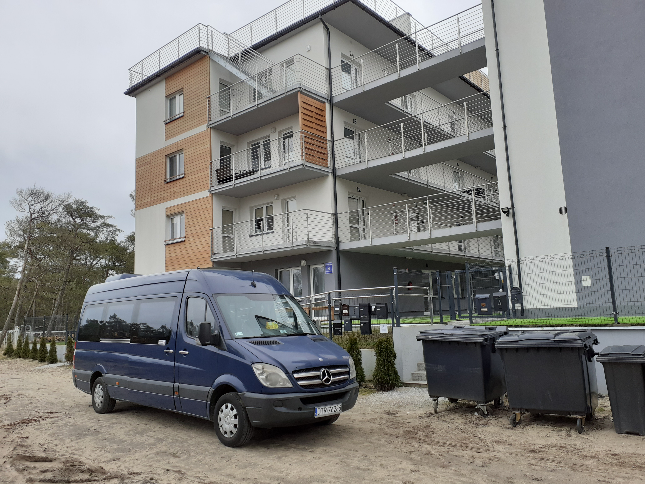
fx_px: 503
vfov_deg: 51.4
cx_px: 322
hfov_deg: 65.3
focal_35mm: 27
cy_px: 242
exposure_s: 1/149
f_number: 1.9
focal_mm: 3.6
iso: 40
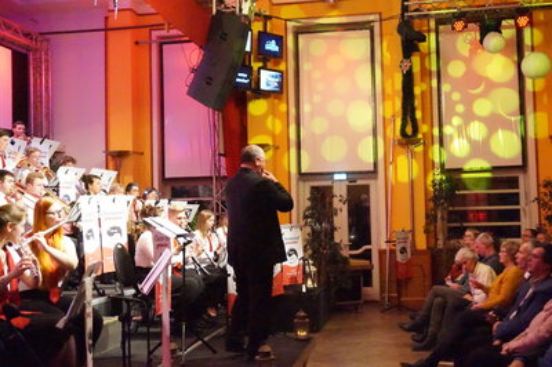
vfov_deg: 29.8
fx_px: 689
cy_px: 184
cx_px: 276
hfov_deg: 43.6
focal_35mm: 45
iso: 16000
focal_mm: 30
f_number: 5
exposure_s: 1/200
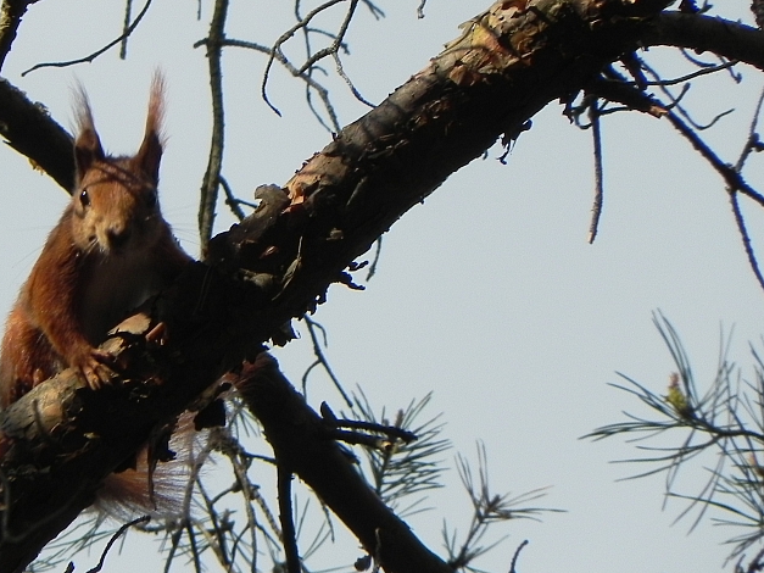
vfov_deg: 1.3
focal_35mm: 1108
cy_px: 230
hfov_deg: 1.8
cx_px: 196
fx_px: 24450
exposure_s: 1/206
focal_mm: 120
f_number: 8
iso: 160
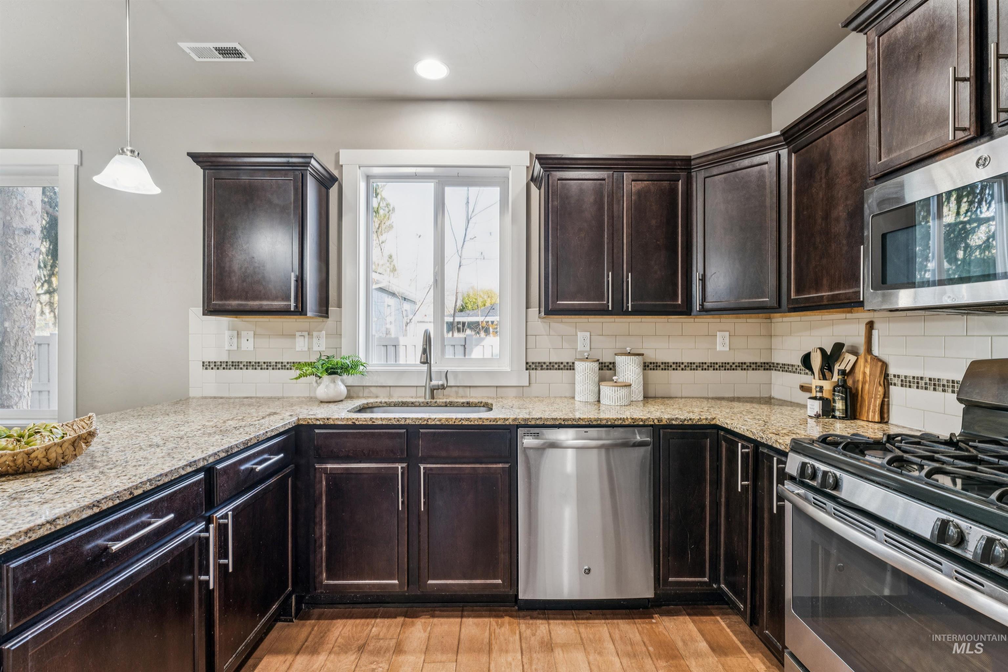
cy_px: 336
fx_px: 454
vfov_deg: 73.1
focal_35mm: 16
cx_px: 504
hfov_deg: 96.0
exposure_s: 1/3.33
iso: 400
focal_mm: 16.2
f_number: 13
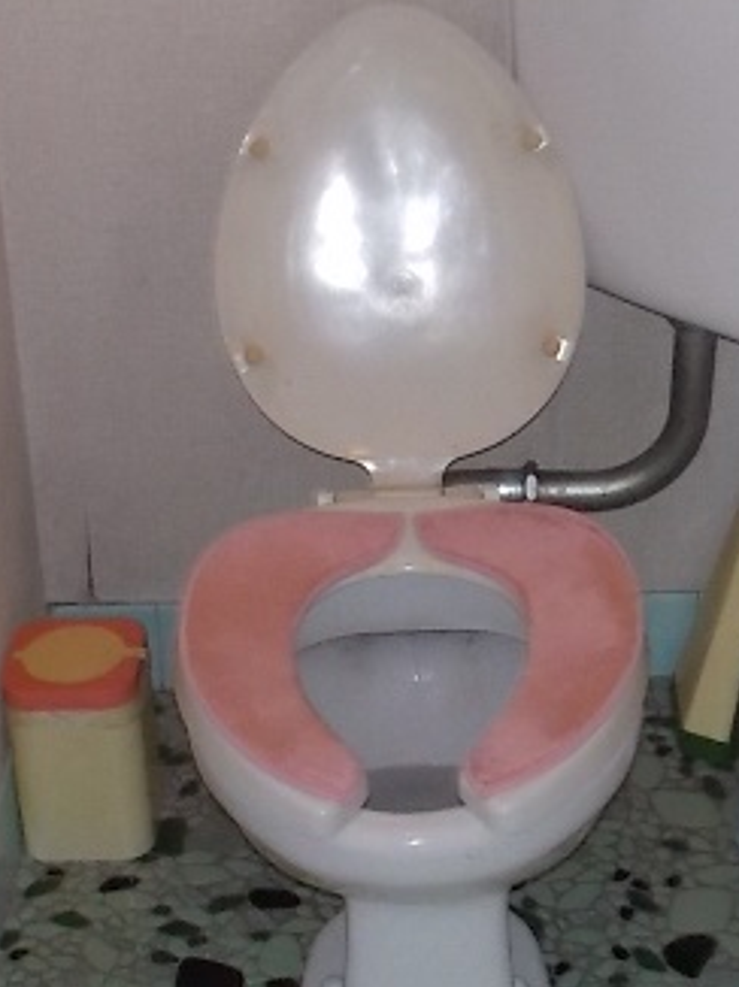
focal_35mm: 57
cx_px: 394
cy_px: 457
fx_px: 1625
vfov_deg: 33.8
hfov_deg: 25.6
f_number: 3.3
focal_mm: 4.1
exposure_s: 1/25
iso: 200
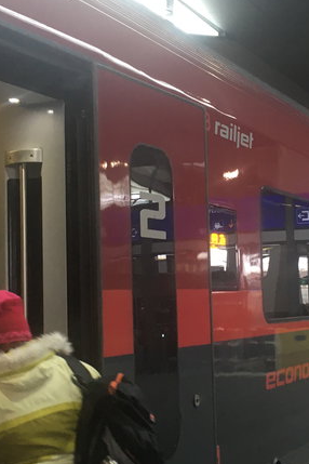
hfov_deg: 18.7
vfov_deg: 28.1
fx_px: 927
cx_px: 254
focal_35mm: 72
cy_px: 228
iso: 80
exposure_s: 1/33
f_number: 2.2
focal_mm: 4.15
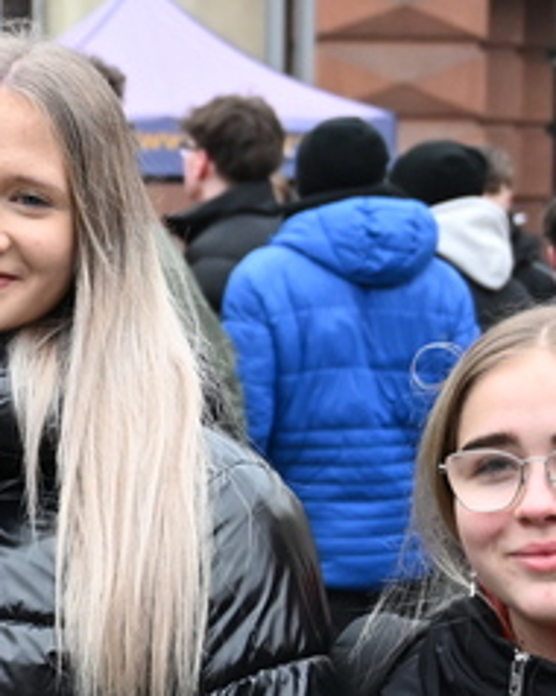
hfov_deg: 8.4
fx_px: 3604
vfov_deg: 11.0
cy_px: 363
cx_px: -486
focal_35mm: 175
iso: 2000
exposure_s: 1/800
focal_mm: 37
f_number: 4
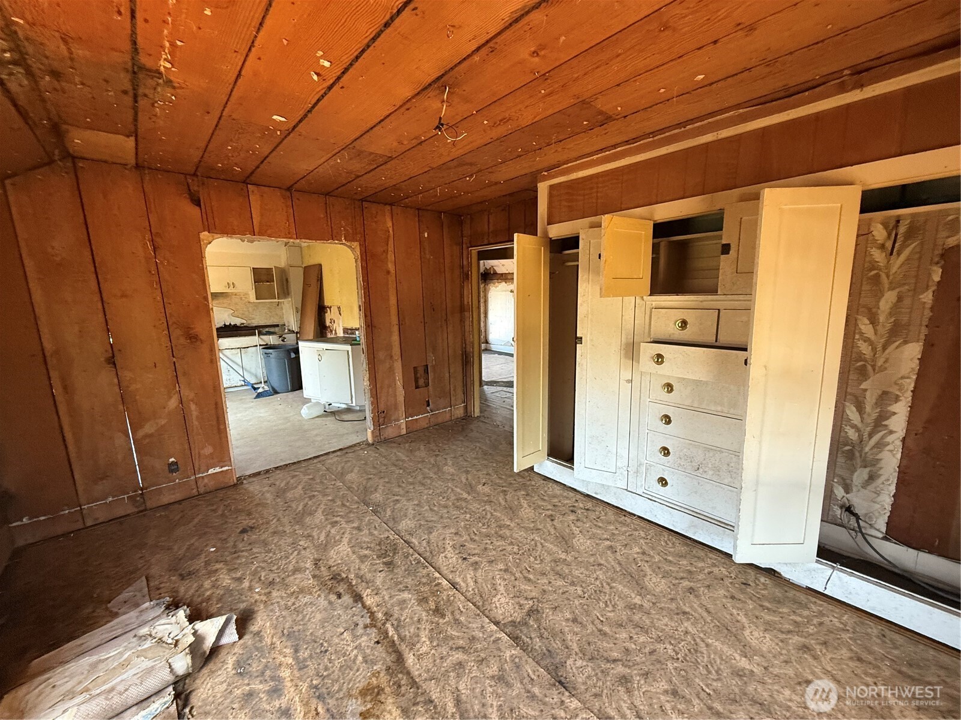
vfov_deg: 85.7
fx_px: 389
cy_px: 360
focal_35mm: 14
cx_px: 480
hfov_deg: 102.1
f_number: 2.2
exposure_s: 1/89
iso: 320
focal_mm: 2.22
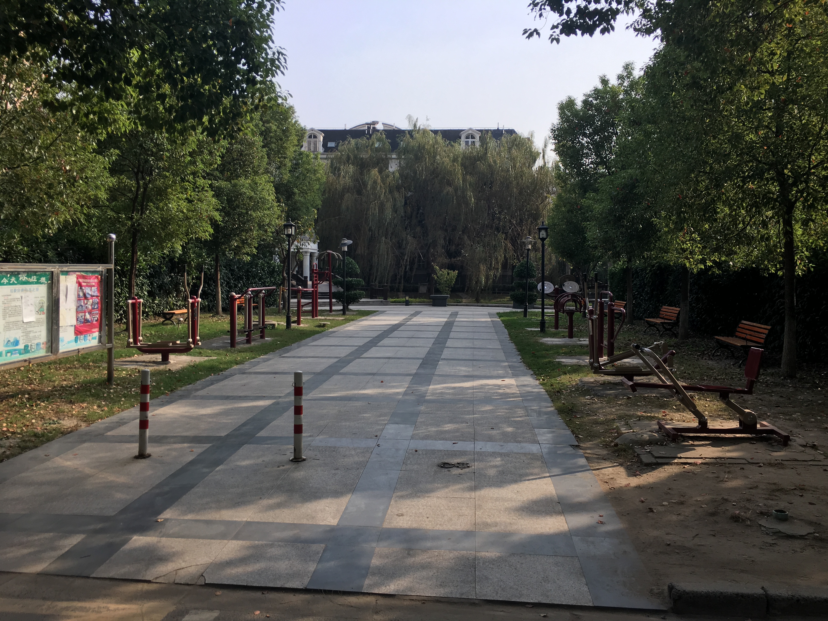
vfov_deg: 48.2
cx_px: 414
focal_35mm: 29
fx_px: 694
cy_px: 310
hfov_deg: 61.7
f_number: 2.2
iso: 25
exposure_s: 1/693
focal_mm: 4.15
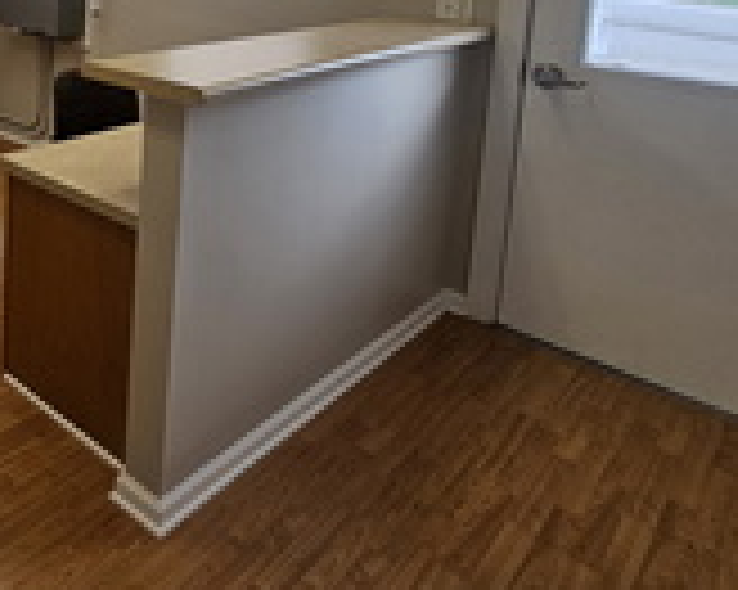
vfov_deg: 40.7
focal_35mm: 31
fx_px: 677
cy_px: -9
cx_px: -9
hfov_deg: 47.1
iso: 80
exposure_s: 1/120
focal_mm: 2.2
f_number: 2.2
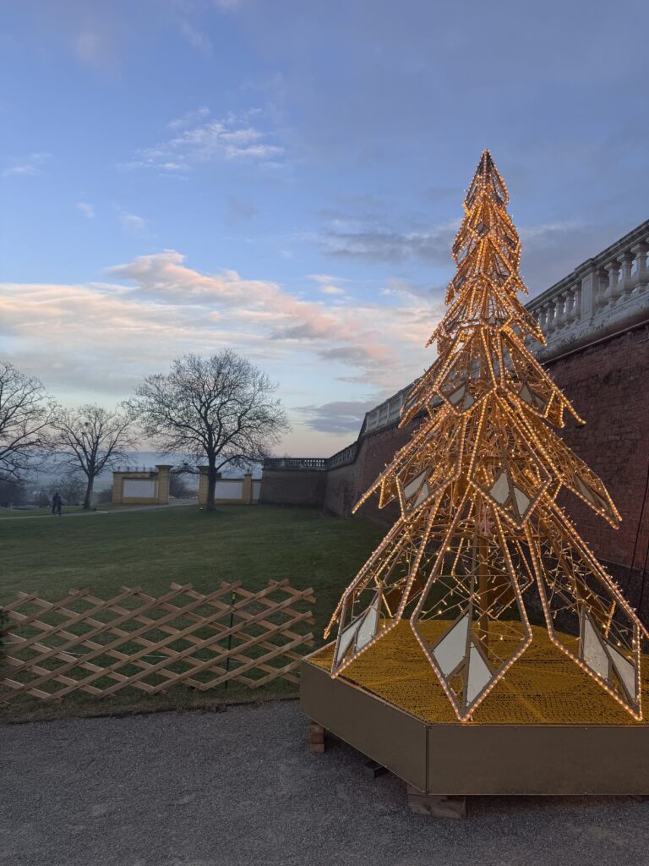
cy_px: 433
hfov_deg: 56.8
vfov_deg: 71.6
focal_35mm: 24
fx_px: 600
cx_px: 324
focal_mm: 6.76
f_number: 1.78
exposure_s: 1/645
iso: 80
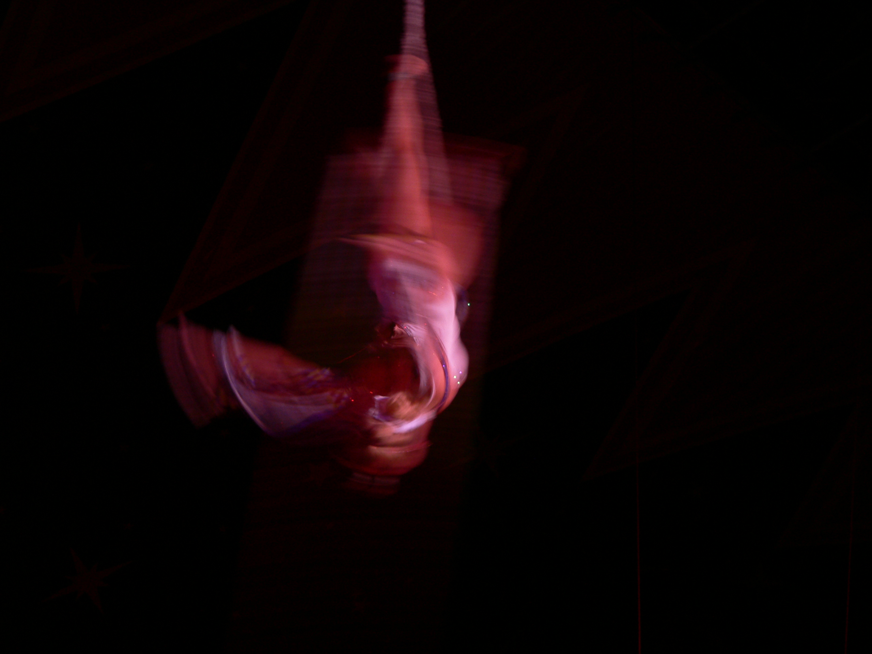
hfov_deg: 18.4
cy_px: 327
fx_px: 2695
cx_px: 436
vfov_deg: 13.8
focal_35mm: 107
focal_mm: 17.8
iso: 100
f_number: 2.8
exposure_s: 1/8
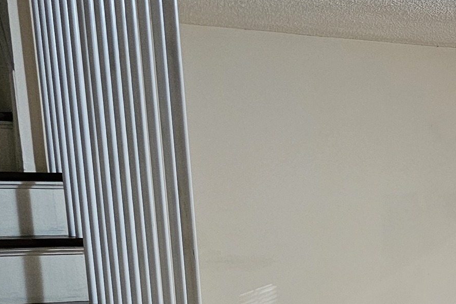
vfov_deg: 15.4
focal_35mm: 83
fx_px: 1051
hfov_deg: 21.4
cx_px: 638
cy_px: 427
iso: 800
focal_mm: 6.3
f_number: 1.7
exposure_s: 1/120
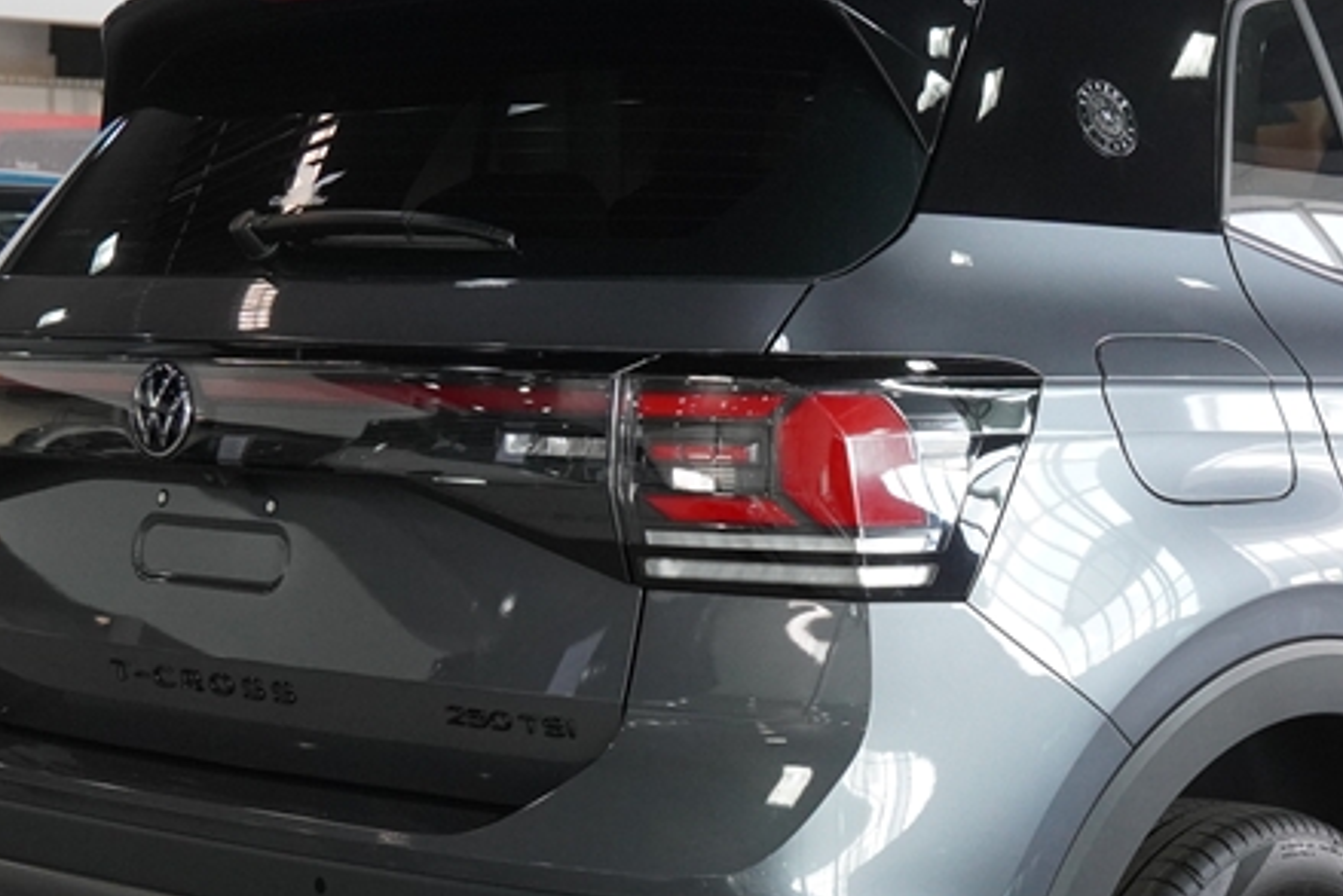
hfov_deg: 23.9
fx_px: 3135
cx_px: 1052
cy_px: 641
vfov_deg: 16.2
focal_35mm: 84
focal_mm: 24
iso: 1250
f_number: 4
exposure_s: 1/160
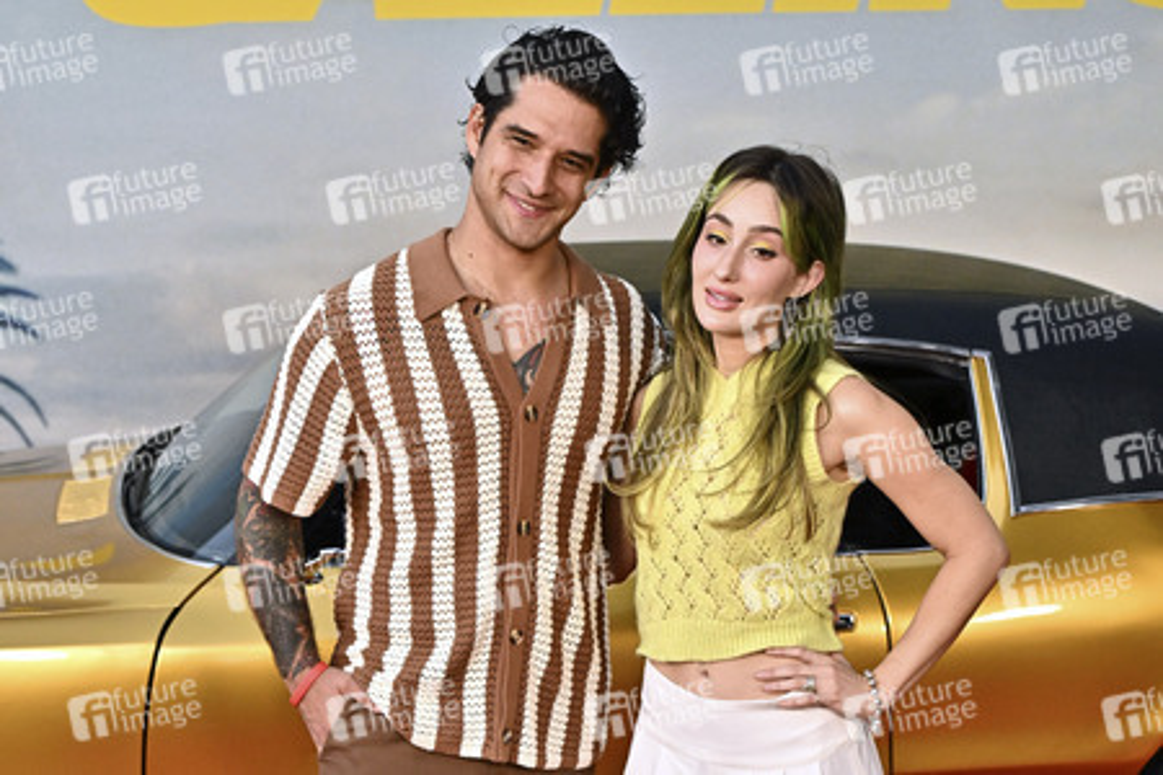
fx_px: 1357
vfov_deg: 31.9
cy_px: 388
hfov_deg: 46.4
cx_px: 582
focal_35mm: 42
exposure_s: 1/320
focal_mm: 42
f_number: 4.5
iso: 2500
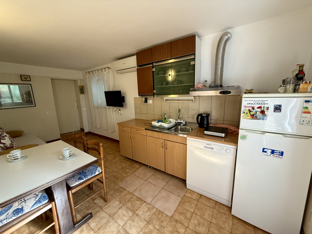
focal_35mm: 14
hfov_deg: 102.1
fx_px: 126
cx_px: 156
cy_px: 117
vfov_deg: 85.7
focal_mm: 2.22
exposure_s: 1/99
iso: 320
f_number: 2.2
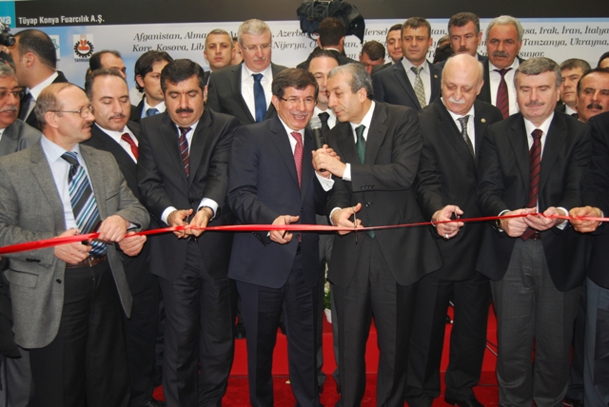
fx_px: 660
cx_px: 304
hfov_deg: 49.5
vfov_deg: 34.3
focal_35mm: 39
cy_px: 204
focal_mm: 26
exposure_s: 1/60
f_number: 4
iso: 200
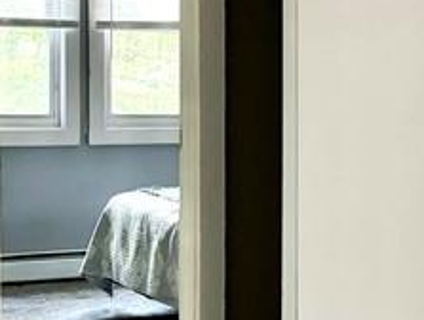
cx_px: 335
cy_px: 171
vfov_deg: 13.5
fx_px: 1350
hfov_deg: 17.7
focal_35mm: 110
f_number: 1.78
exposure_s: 1/33
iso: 1000
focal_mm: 6.76
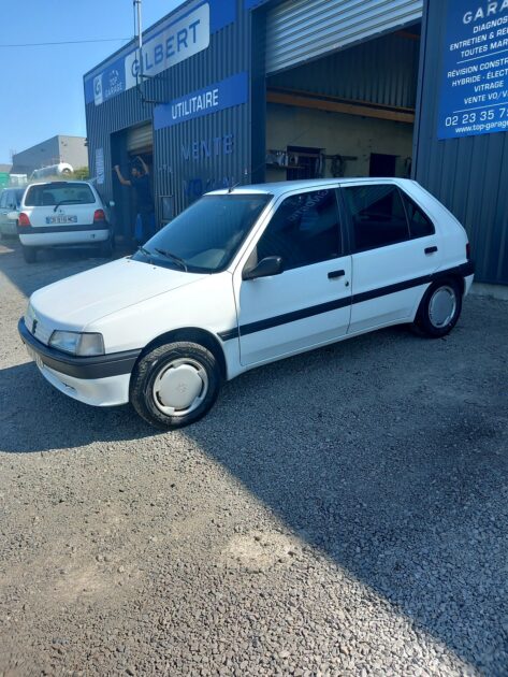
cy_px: 338
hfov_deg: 51.4
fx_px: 528
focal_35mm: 27
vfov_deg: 65.3
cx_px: 254
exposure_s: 1/318
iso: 20
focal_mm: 4
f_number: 1.8
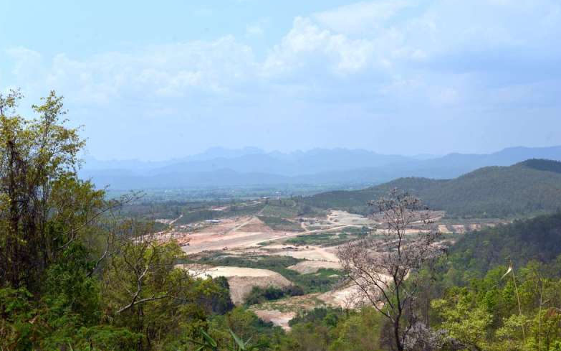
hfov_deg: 40.3
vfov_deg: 25.8
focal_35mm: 50
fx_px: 764
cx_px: 281
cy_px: 174
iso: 100
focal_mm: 48
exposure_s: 1/250
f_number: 8
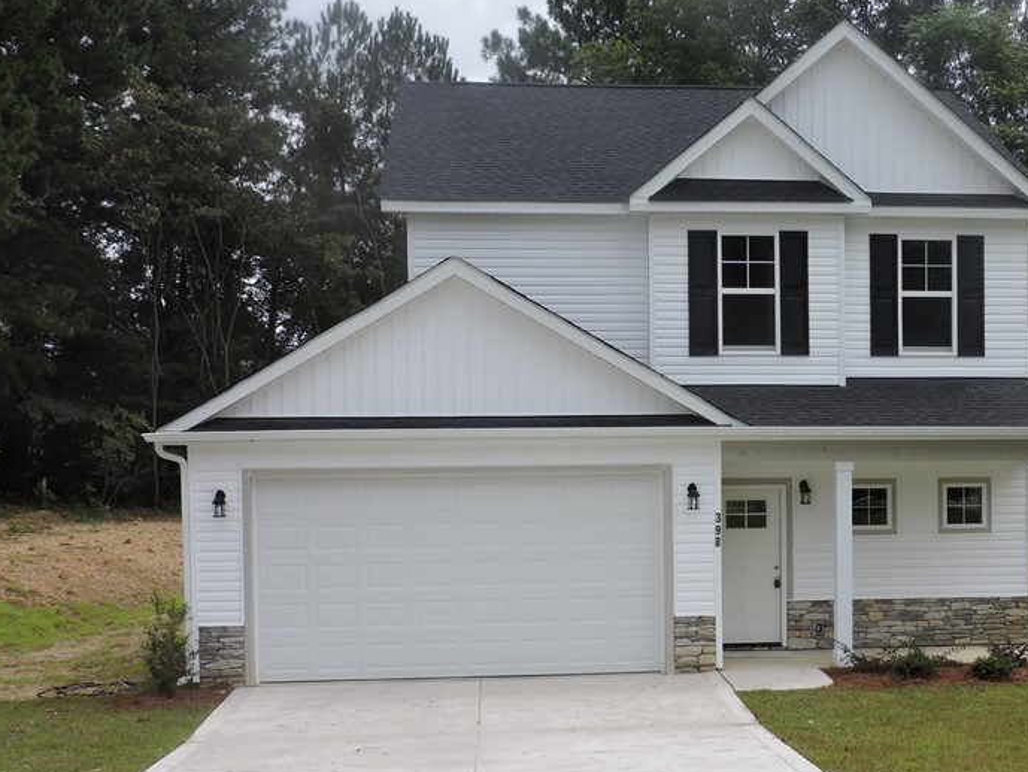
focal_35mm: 52
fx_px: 1545
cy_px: 494
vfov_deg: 27.9
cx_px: 701
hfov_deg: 36.4
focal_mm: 6.2
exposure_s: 1/1250
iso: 100
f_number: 3.3
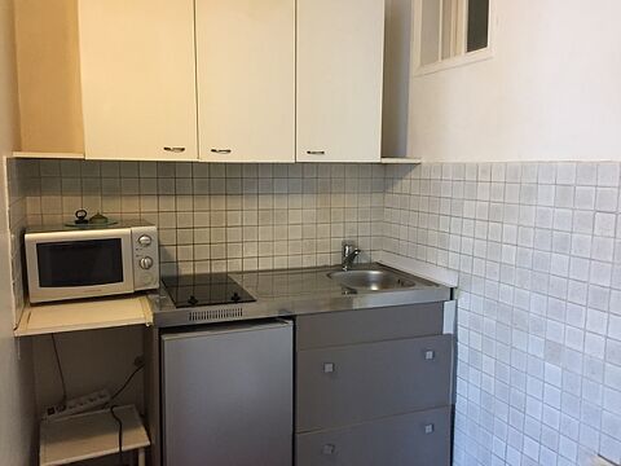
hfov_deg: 61.7
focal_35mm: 29
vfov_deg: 48.2
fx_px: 520
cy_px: 233
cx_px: 310
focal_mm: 4.15
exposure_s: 1/33
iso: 250
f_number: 2.2
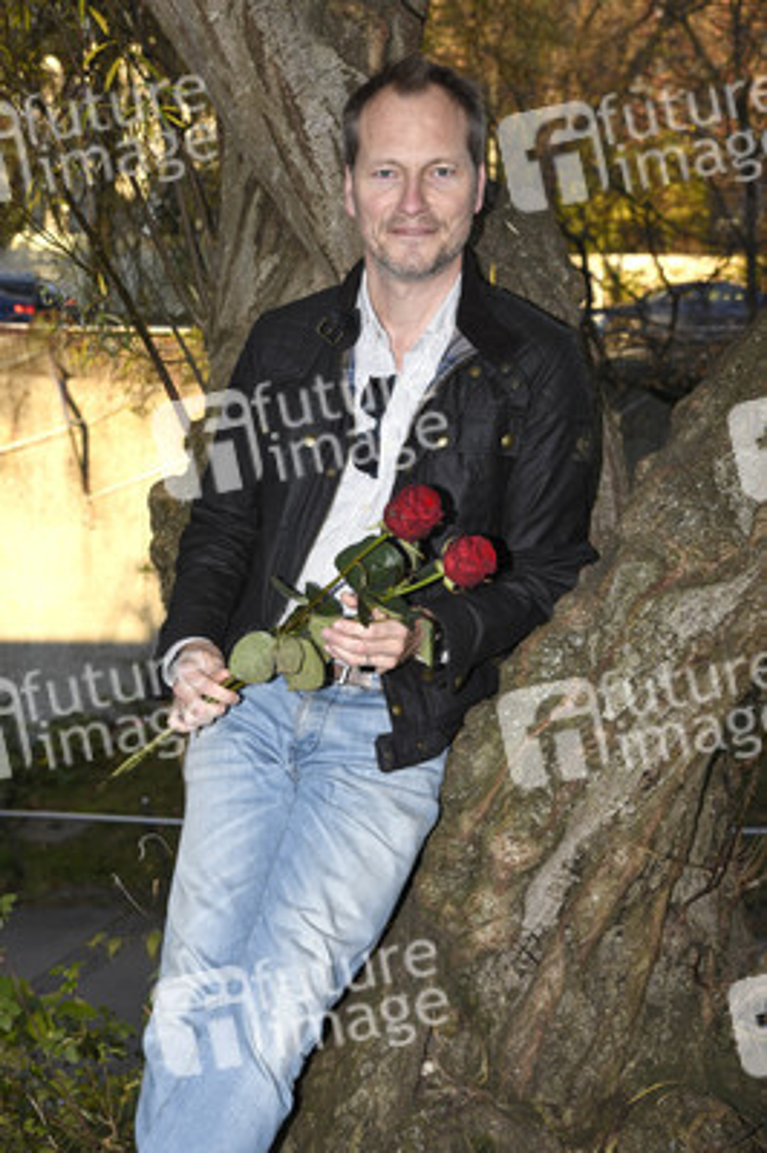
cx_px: 384
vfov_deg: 30.5
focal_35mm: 66
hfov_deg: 20.6
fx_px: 2113
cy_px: 576
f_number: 8
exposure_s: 1/125
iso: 320
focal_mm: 66
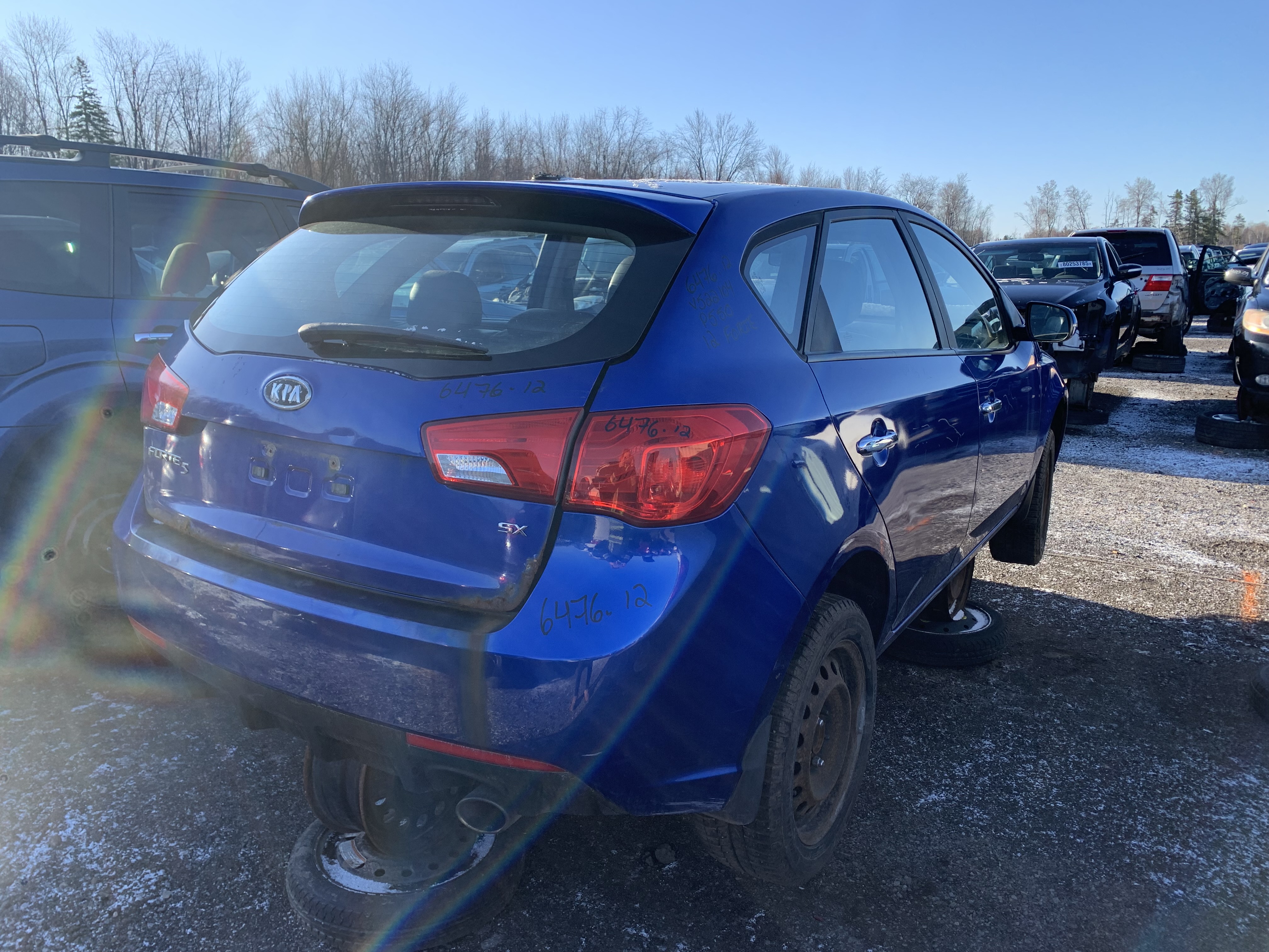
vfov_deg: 53.1
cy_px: 476
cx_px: 634
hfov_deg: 67.3
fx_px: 953
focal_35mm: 26
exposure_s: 1/497
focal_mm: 4.25
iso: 25
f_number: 1.8
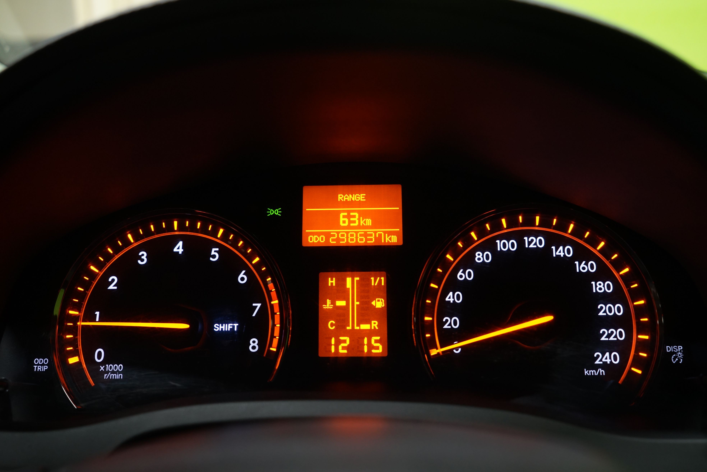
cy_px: 236
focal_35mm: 36
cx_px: 354
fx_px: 707
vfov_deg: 36.9
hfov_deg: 53.1
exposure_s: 1/20
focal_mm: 36
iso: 1000
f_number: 5
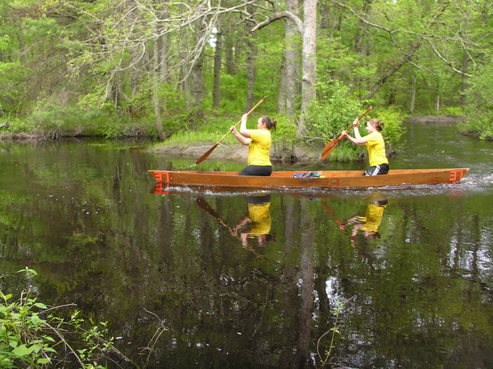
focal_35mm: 35
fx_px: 498
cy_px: 184
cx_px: 246
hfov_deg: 52.6
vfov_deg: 40.7
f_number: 2.8
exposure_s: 1/125
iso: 50
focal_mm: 8.9
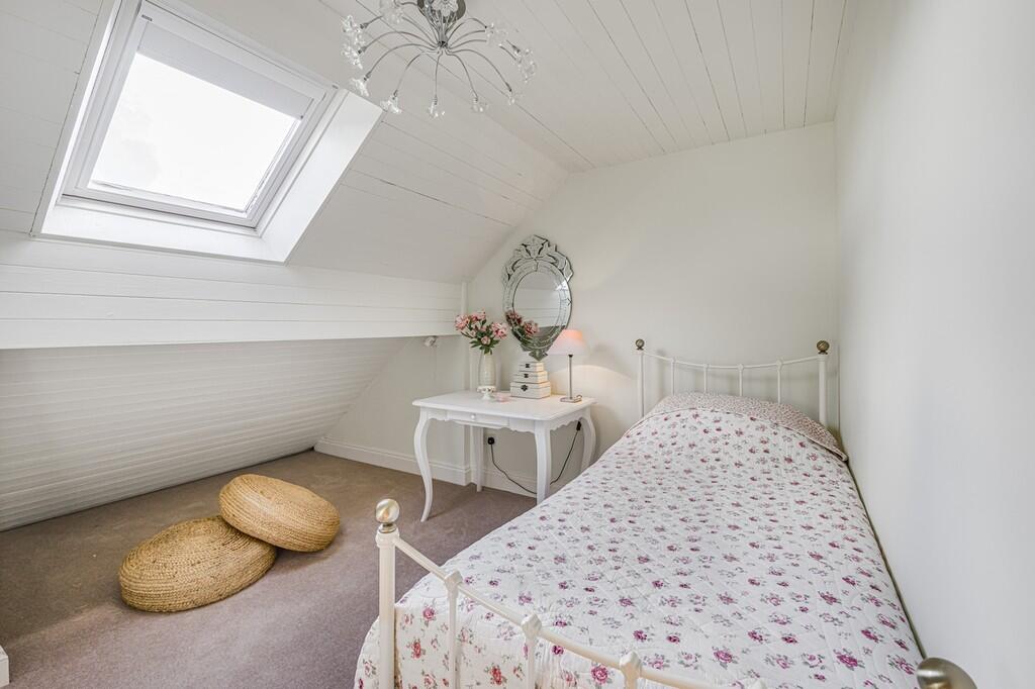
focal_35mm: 15
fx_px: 431
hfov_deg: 100.4
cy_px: 344
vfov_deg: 77.3
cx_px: 518
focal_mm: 15
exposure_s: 1/20
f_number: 8
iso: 200
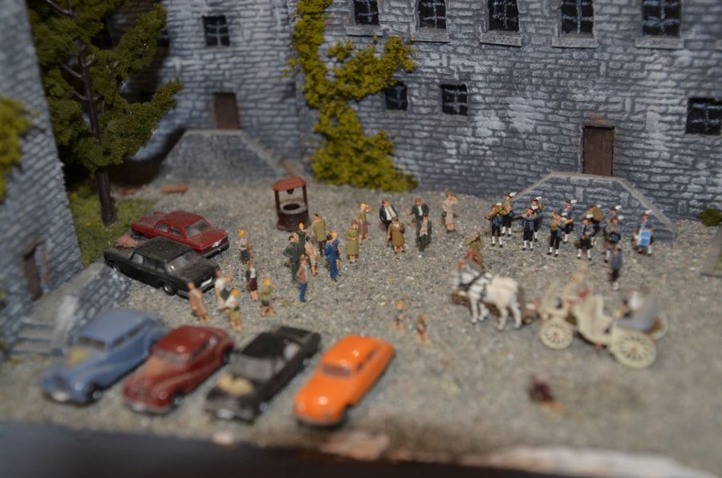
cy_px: 239
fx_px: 1051
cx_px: 361
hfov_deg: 37.9
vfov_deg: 25.6
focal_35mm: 52
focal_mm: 35
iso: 720
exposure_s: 1/60
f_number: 4.5
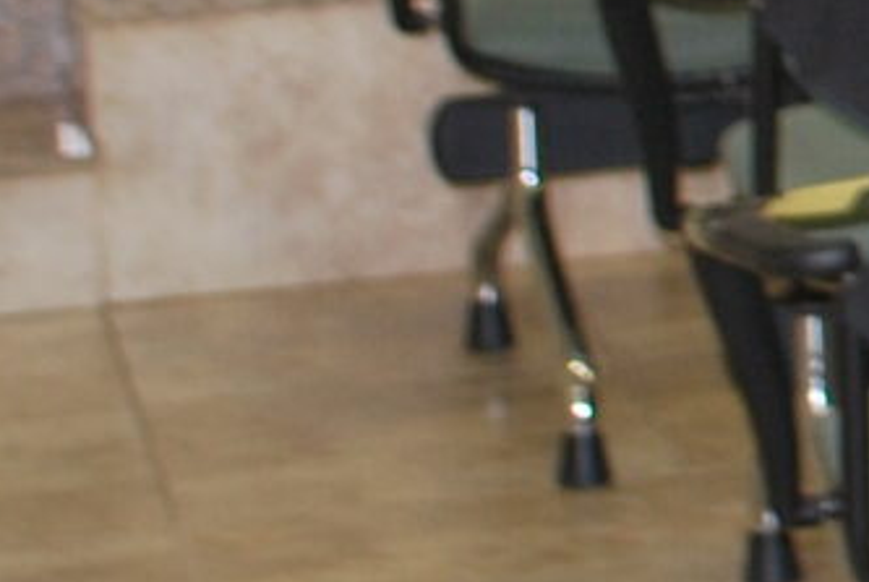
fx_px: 6139
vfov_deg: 5.4
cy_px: -123
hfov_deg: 7.6
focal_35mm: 254
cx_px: 2025
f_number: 4
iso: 200
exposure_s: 1/60
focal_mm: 22
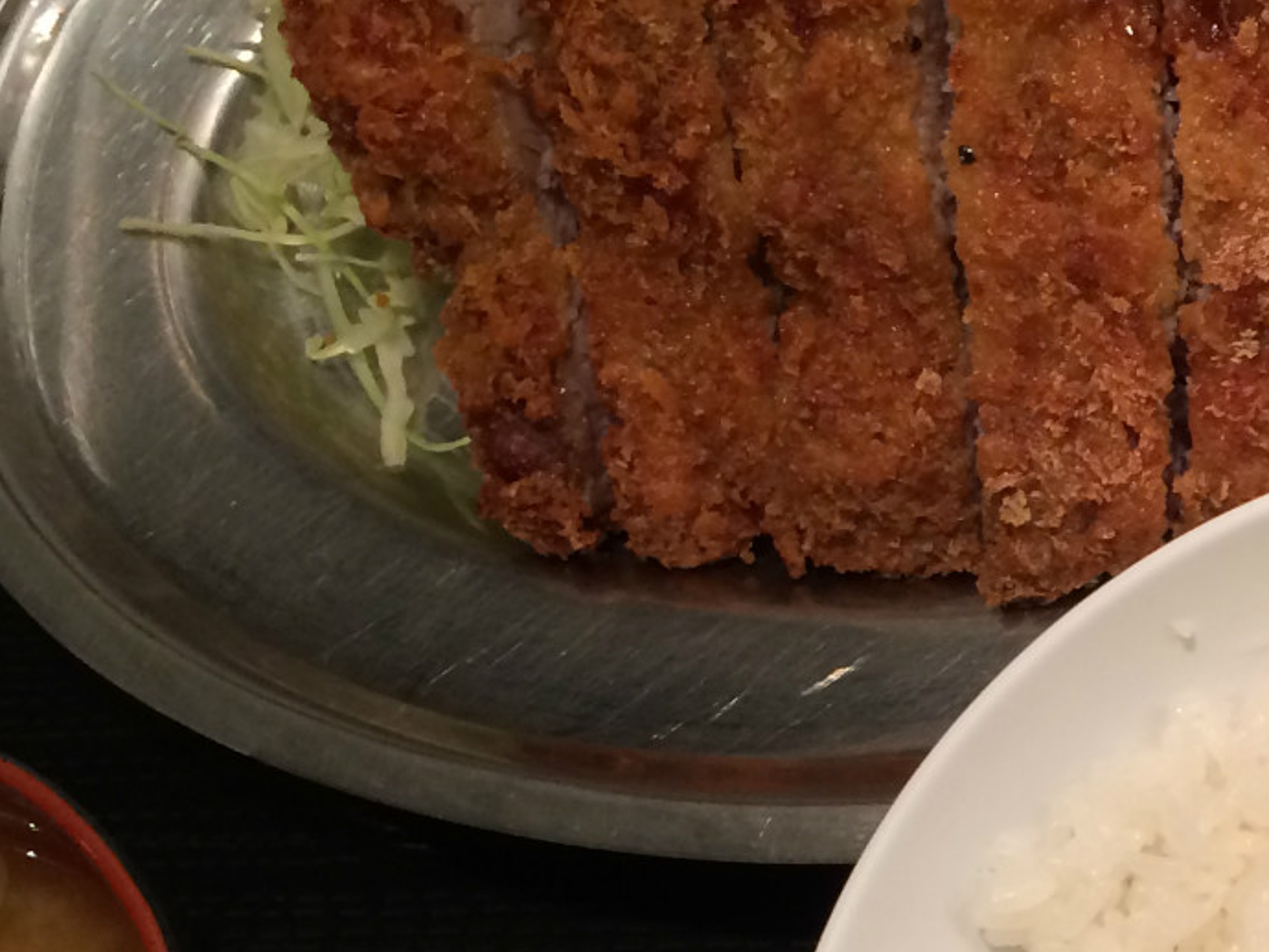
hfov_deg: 20.9
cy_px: 689
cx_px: 1392
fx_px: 3264
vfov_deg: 16.5
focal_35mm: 89
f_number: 2.2
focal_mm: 4.12
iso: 160
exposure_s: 1/33
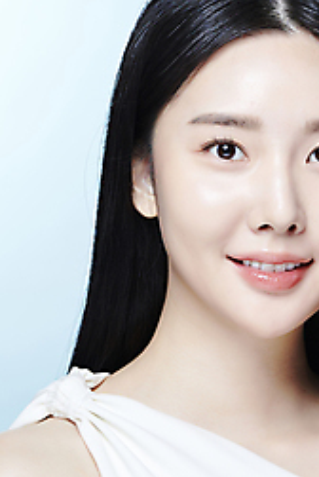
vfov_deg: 12.3
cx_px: 250
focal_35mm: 167
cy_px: 249
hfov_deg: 8.2
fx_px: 2213
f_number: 16
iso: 100
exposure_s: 1/125
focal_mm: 105
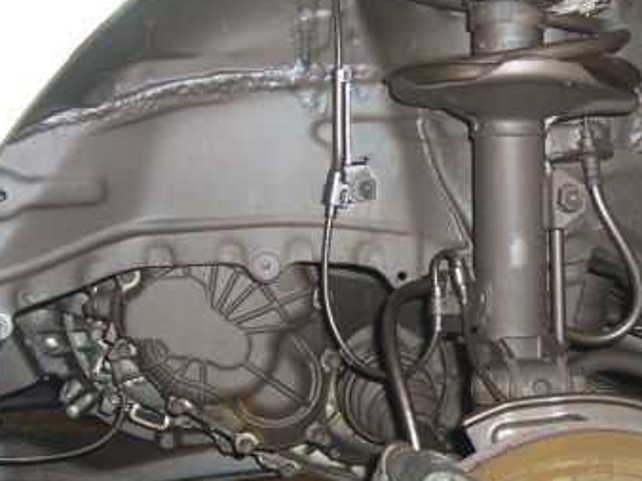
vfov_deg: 20.4
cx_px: 568
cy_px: 291
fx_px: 1334
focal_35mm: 72
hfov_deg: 26.2
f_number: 2.7
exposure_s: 1/60
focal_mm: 6.2
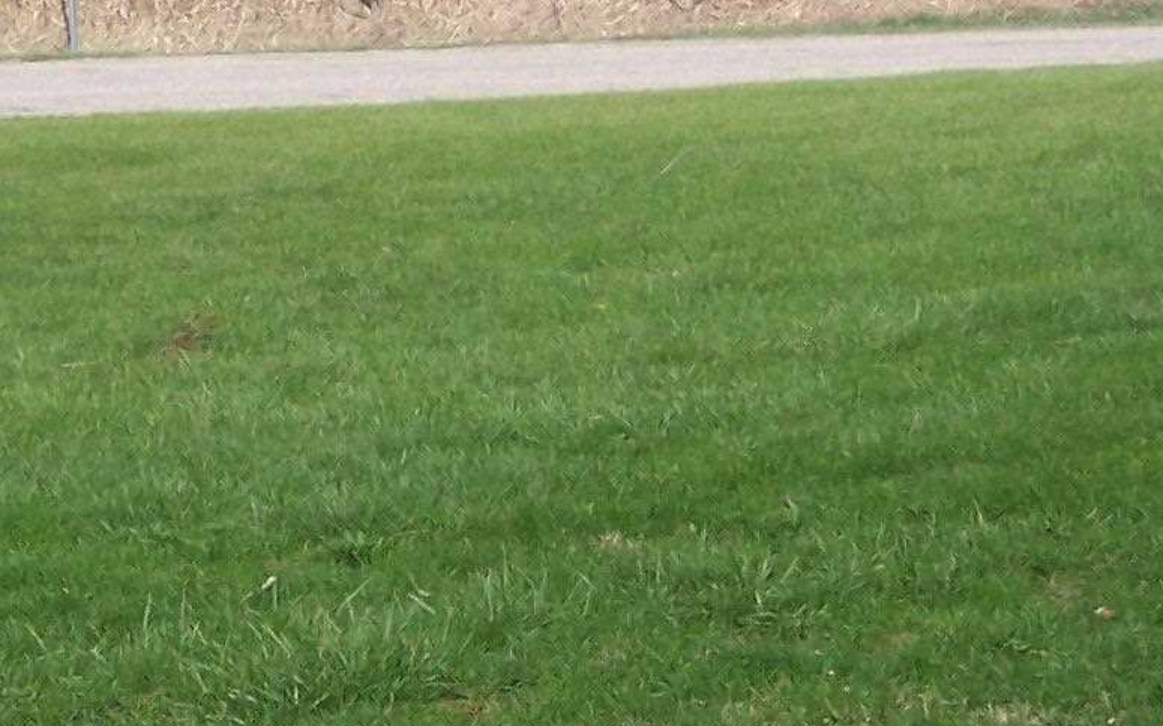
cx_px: 206
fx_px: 4246
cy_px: -158
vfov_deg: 9.6
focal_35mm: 134
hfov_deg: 15.5
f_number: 2.8
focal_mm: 8
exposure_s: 1/500
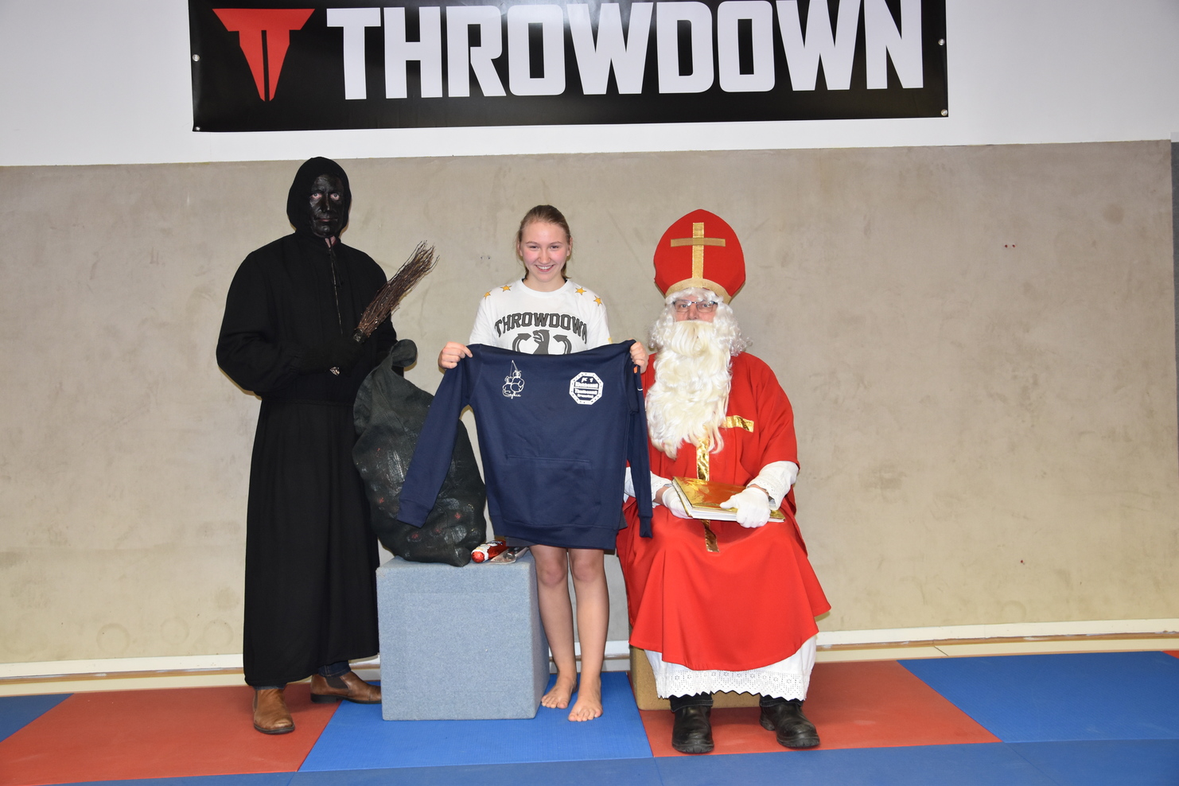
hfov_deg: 53.1
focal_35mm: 36
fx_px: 1179
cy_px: 393
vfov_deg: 36.9
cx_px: 590
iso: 900
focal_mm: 24
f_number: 3.8
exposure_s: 1/60
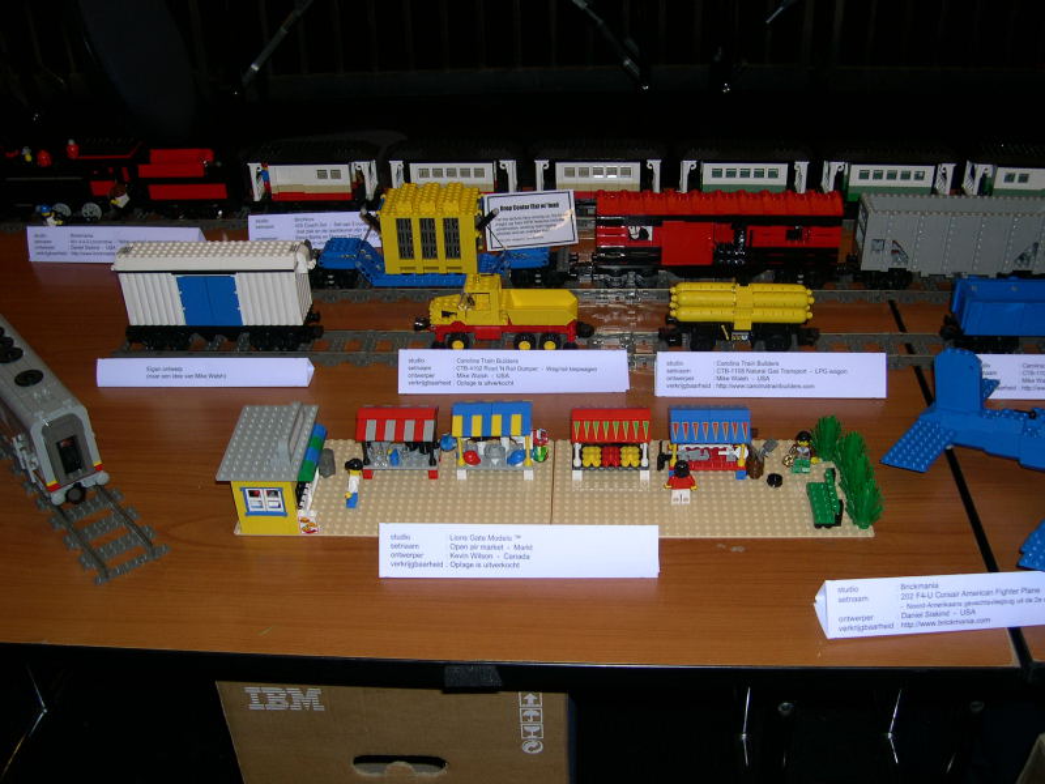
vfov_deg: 37.7
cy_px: 392
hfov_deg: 49.0
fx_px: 1147
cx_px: 522
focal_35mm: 38
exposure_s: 1/60
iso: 100
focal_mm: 8
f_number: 2.8
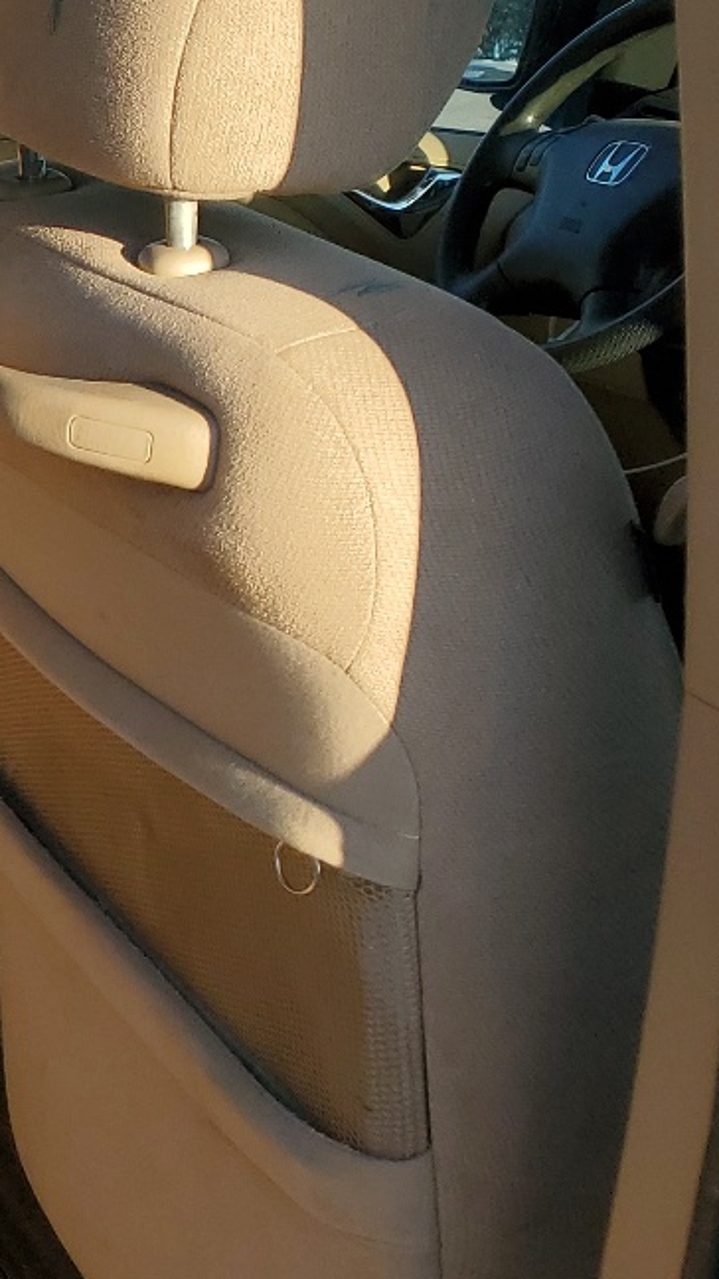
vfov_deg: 30.1
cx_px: -632
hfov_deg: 14.7
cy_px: 607
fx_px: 2372
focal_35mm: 70
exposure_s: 1/1111
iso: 50
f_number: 1.5
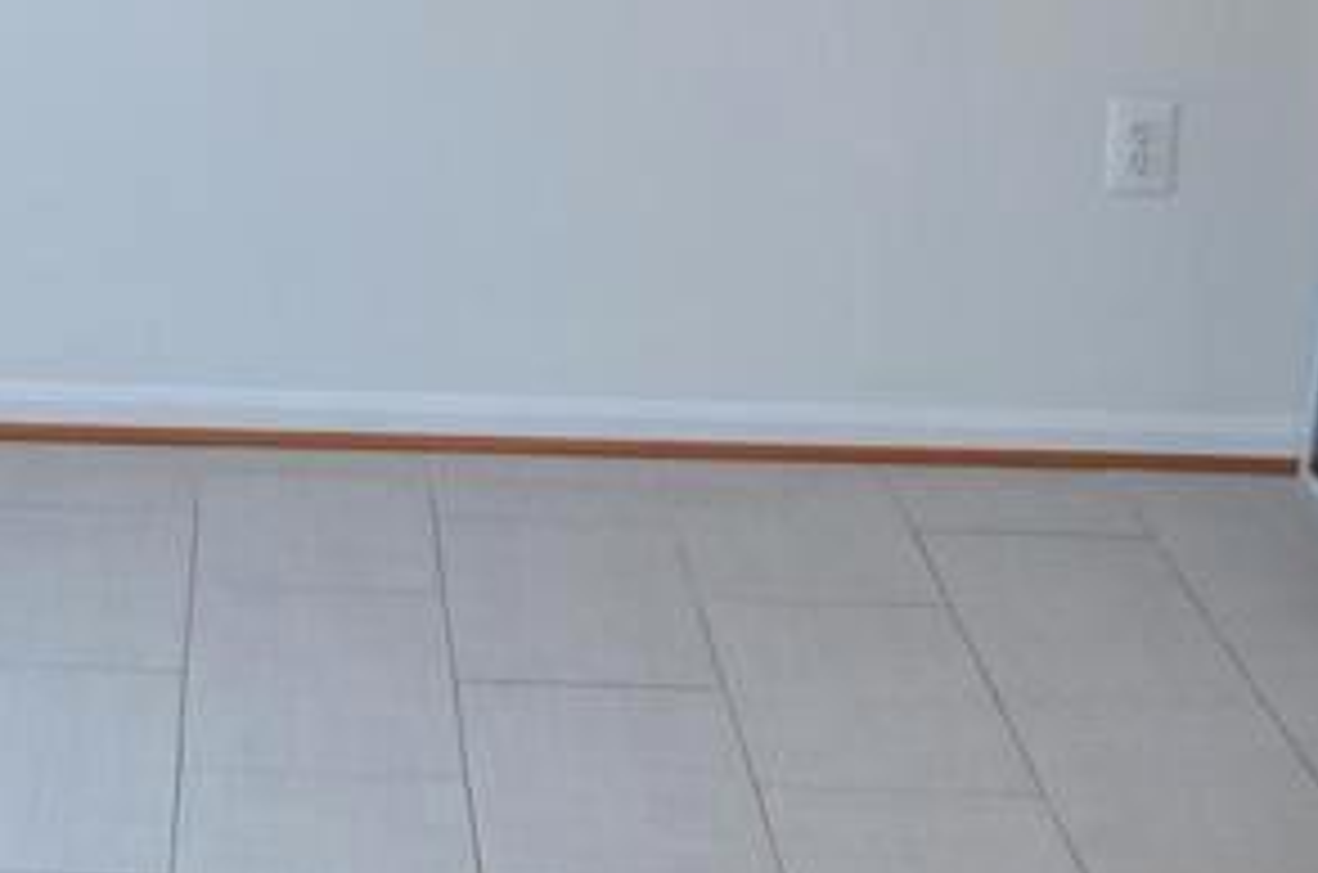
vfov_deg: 12.9
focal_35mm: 105
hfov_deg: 19.1
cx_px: 63
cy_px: 94
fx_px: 3836
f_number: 5.6
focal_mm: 10
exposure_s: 1/125
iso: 360
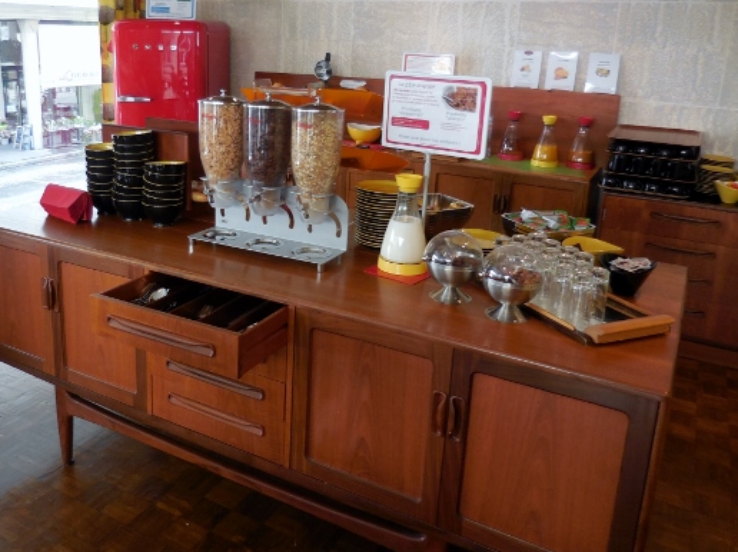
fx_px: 660
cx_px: 296
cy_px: 211
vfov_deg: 45.0
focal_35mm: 31
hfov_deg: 57.9
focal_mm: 4.5
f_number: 3.3
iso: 125
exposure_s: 1/40
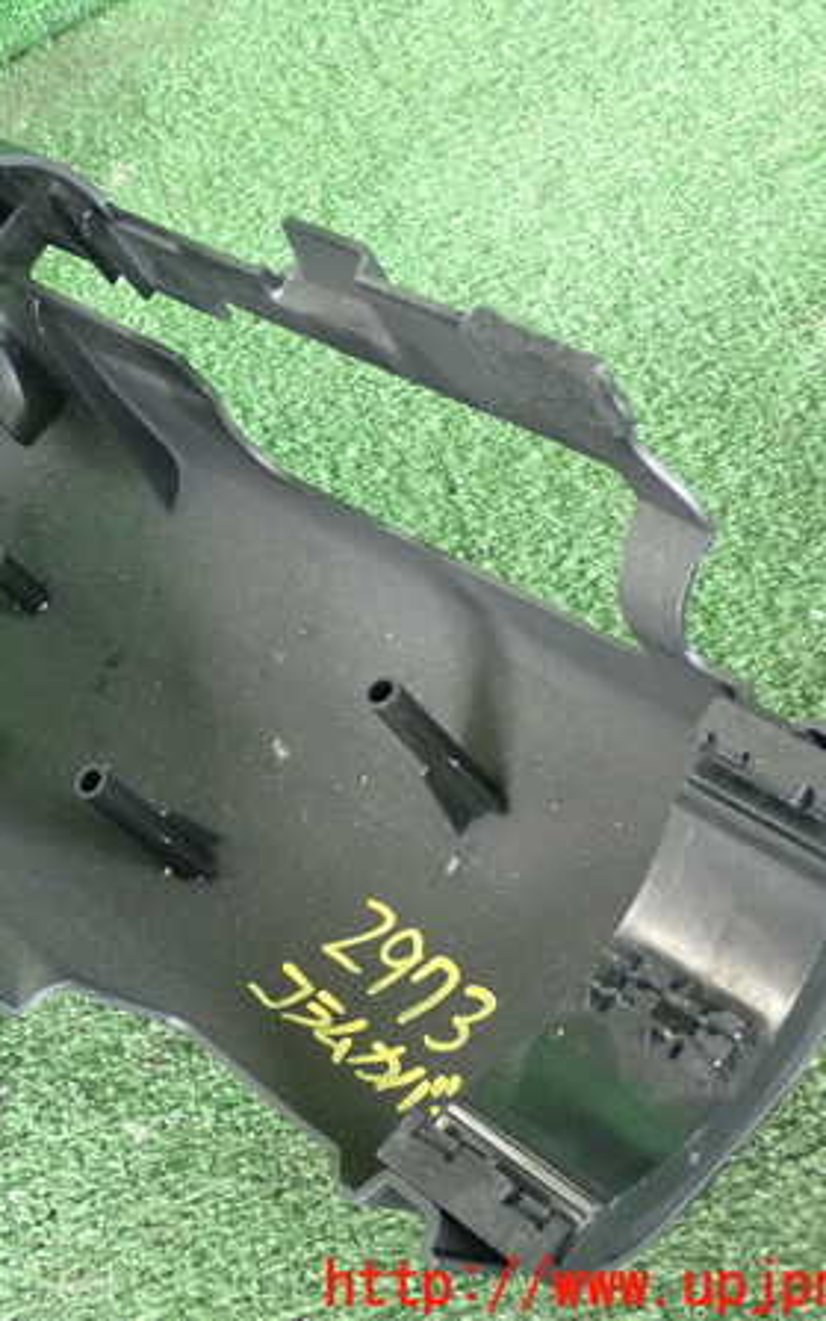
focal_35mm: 71
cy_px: 660
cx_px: 106
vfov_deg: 29.0
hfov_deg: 18.1
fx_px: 2557
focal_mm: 9.01
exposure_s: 1/125
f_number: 3.2
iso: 1250
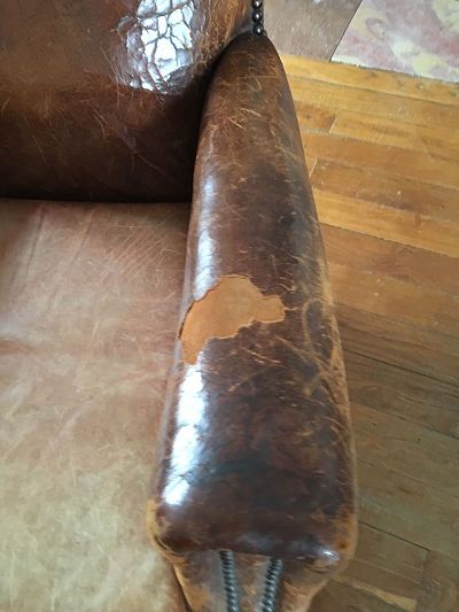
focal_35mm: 29
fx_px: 513
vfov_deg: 61.6
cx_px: 230
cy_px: 306
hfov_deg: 48.2
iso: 400
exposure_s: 1/17
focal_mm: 4.15
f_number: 2.2
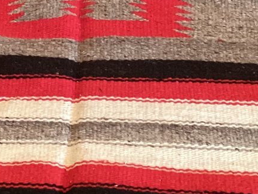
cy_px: -16
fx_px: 805
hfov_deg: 18.1
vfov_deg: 13.5
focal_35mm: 108
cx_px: 80
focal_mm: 3.3
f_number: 2.4
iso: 320
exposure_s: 1/33
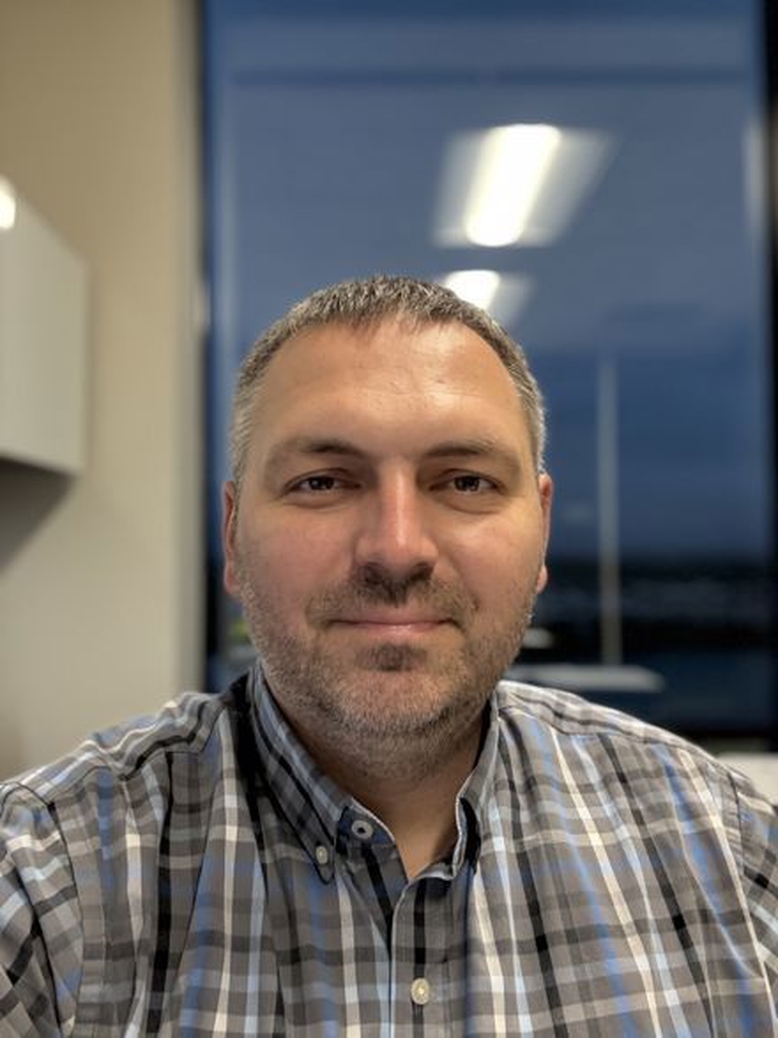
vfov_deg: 60.0
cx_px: 389
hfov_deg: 46.8
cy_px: 519
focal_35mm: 30
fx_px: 899
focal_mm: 2.69
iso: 200
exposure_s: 1/60
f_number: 1.9
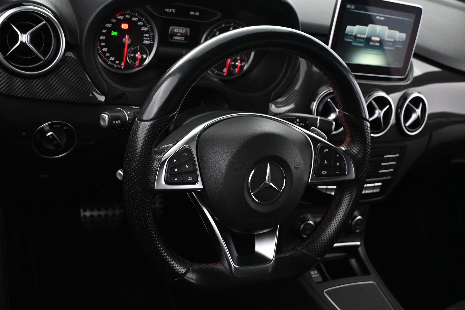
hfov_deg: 46.4
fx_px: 542
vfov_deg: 31.9
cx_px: 232
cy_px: 155
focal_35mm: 42
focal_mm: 28
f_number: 4.5
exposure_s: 1/60
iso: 6400
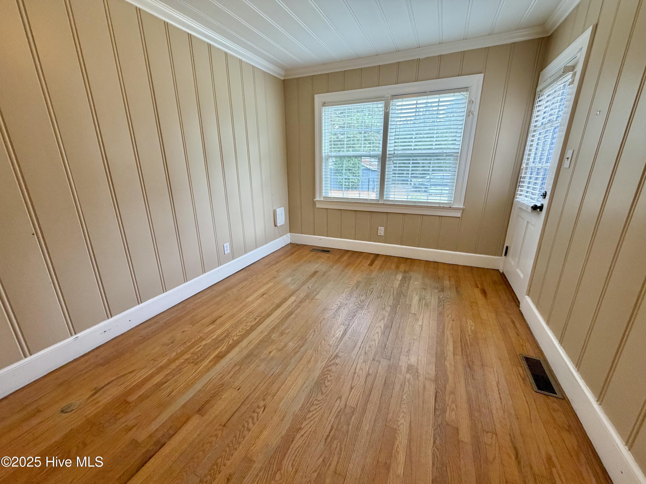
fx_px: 261
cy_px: 242
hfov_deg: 102.1
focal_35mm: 14
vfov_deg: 85.7
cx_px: 323
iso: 250
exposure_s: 1/60
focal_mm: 2.22
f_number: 2.2
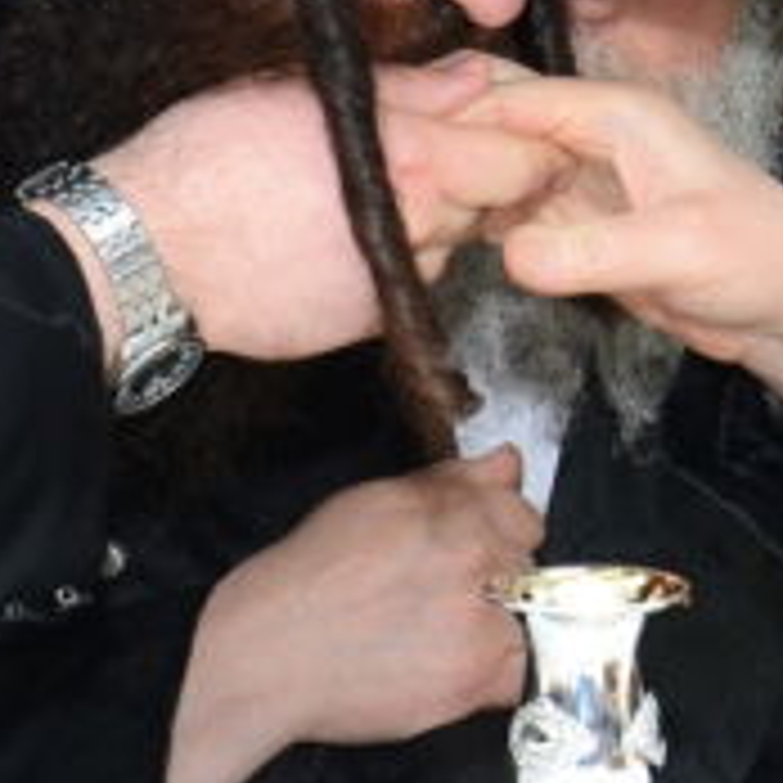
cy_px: -230
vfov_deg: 6.8
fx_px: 6526
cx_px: 1152
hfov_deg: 6.8
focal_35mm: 255
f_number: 5.6
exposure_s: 1/80
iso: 640
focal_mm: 34
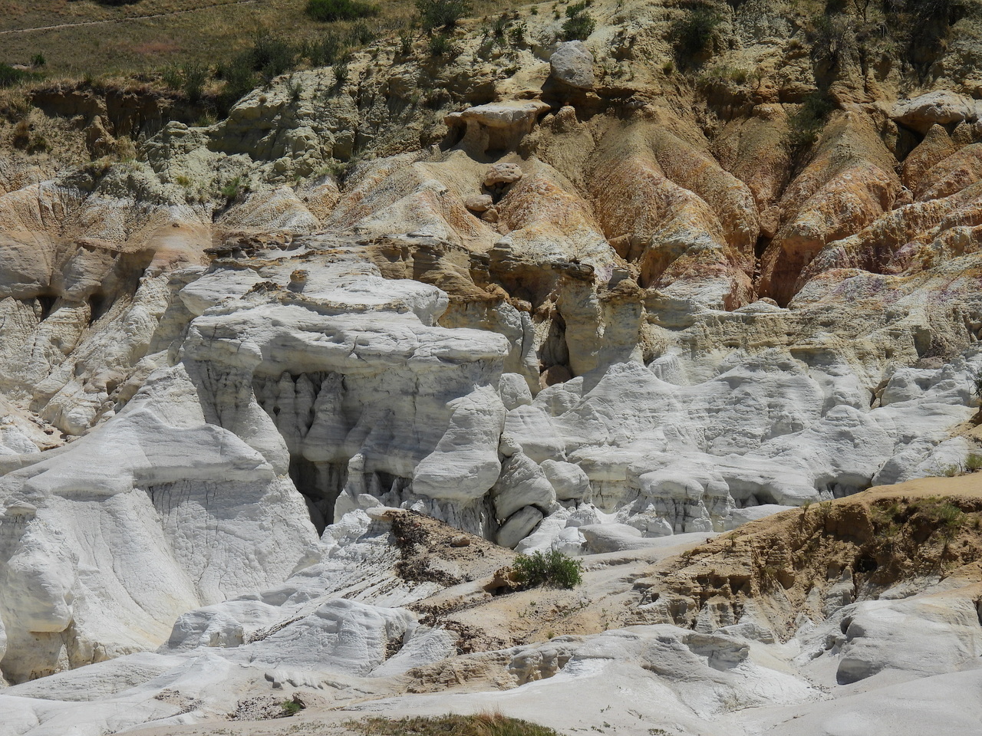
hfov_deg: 8.2
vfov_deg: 6.2
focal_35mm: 240
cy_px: 368
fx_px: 6808
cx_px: 491
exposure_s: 1/1600
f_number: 4.5
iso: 100
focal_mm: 42.8
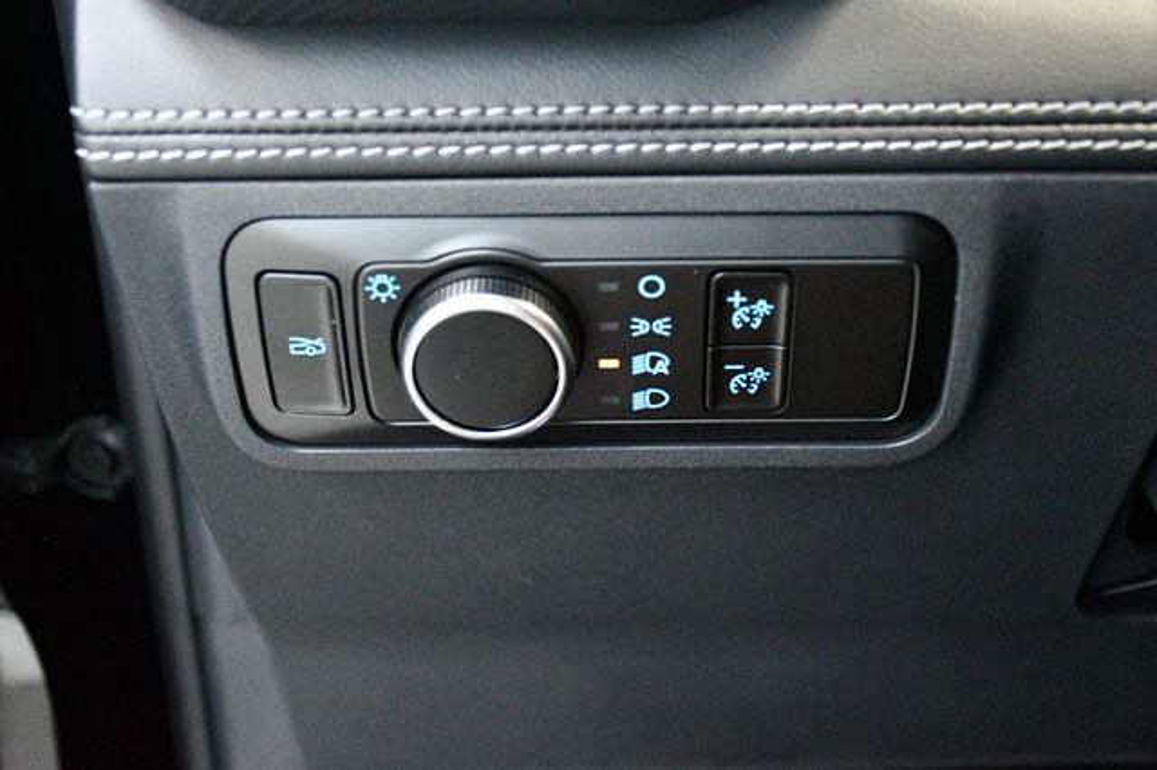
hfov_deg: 38.9
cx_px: 578
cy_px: 385
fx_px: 1638
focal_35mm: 51
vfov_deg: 26.5
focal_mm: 34
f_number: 4.2
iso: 11400
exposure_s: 1/60
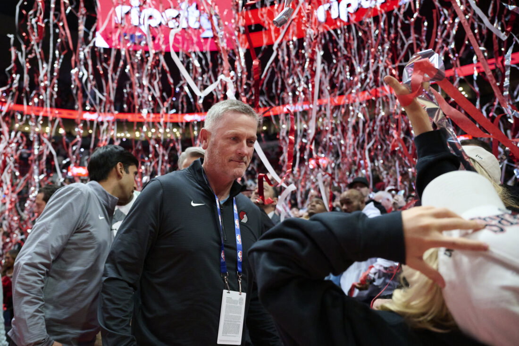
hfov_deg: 73.8
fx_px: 346
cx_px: 260
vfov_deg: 53.1
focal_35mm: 24
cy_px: 173
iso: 3200
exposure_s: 1/960
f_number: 2.8
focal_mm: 24
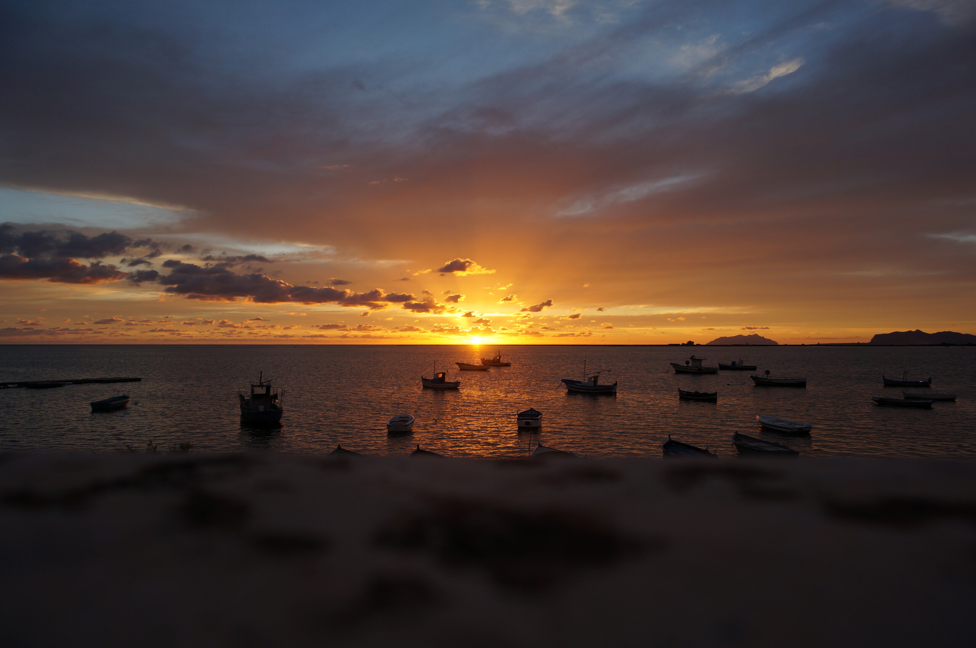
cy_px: 324
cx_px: 488
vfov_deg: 53.0
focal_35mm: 24
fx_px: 650
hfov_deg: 73.8
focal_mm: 16
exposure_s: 1/200
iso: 100
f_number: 5
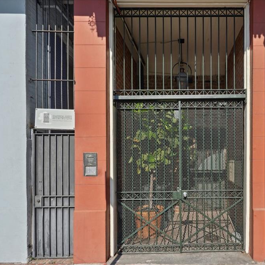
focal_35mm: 22
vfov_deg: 69.6
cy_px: 133
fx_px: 191
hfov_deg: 66.8
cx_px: 186
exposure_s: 1/800
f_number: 11
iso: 800
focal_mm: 17
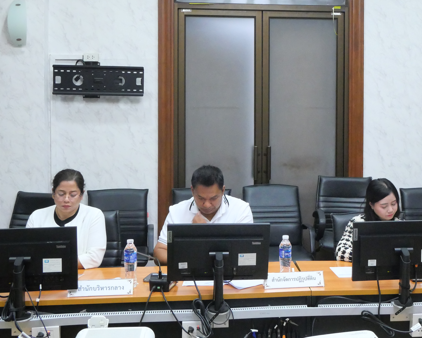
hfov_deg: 36.9
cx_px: 289
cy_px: 114
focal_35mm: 50
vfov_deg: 30.0
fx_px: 625
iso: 3200
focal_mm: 15
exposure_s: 1/40
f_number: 6.3
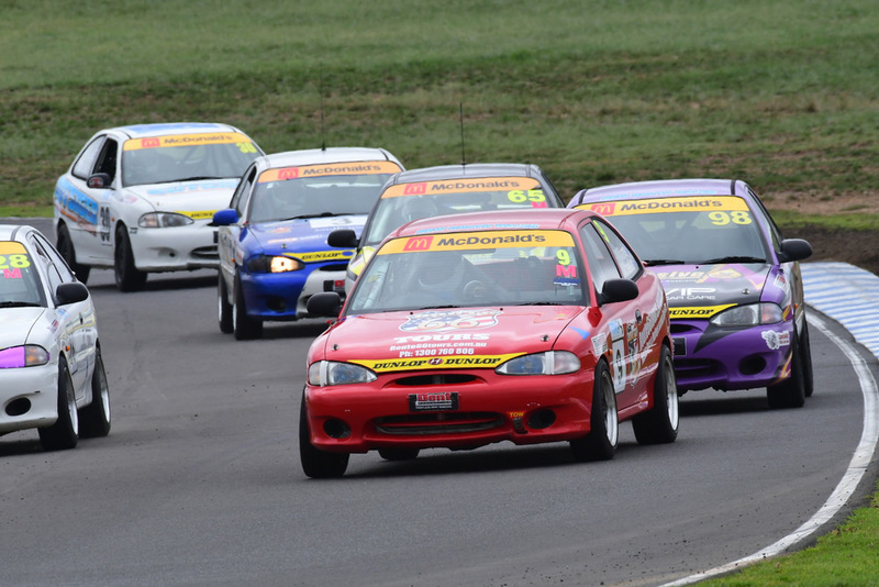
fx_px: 17585
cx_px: 440
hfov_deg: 2.9
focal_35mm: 720
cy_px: 294
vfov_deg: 1.9
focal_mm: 480
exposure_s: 1/640
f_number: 13
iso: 640
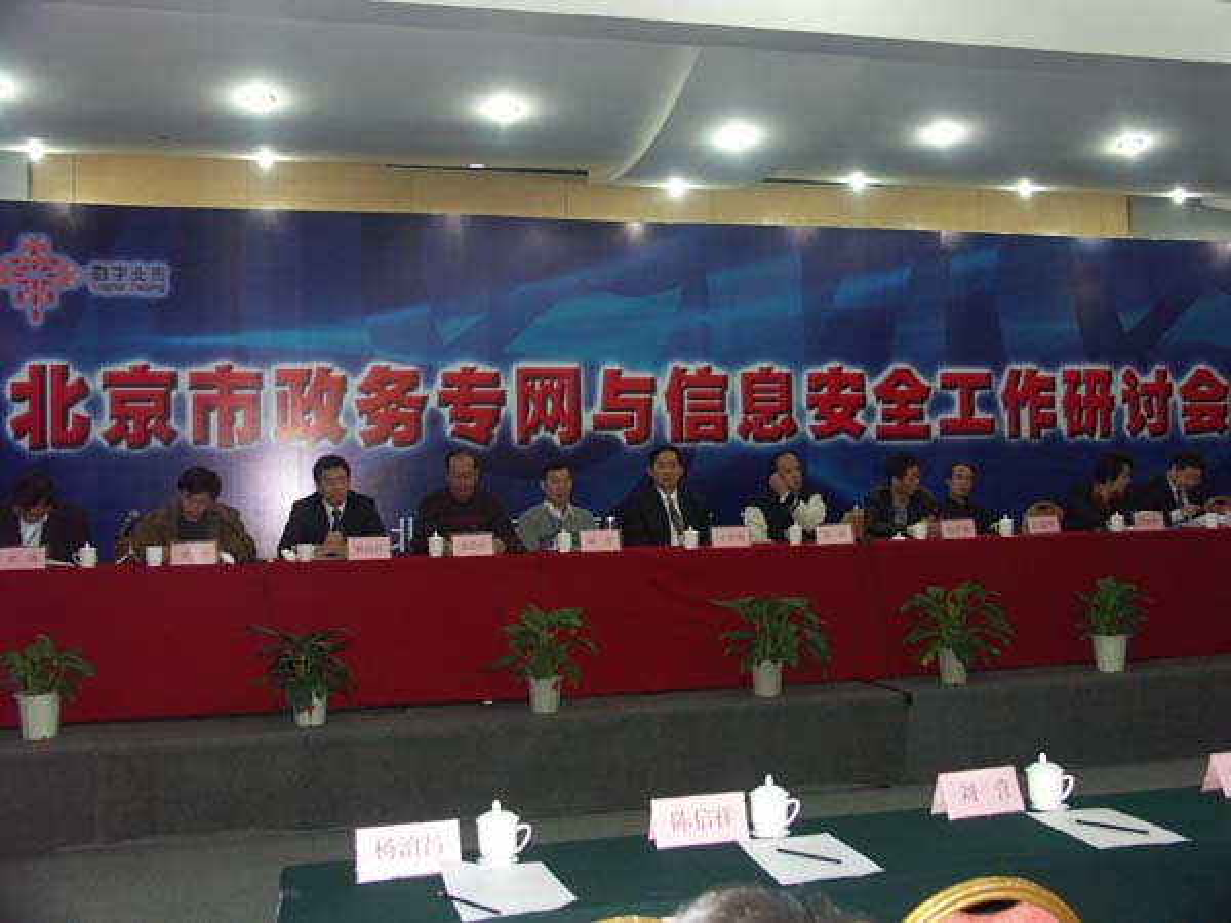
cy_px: 462
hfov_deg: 52.6
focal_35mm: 35
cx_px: 616
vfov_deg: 40.7
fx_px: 1245
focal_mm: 9.09
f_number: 2.8
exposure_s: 1/50
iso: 200
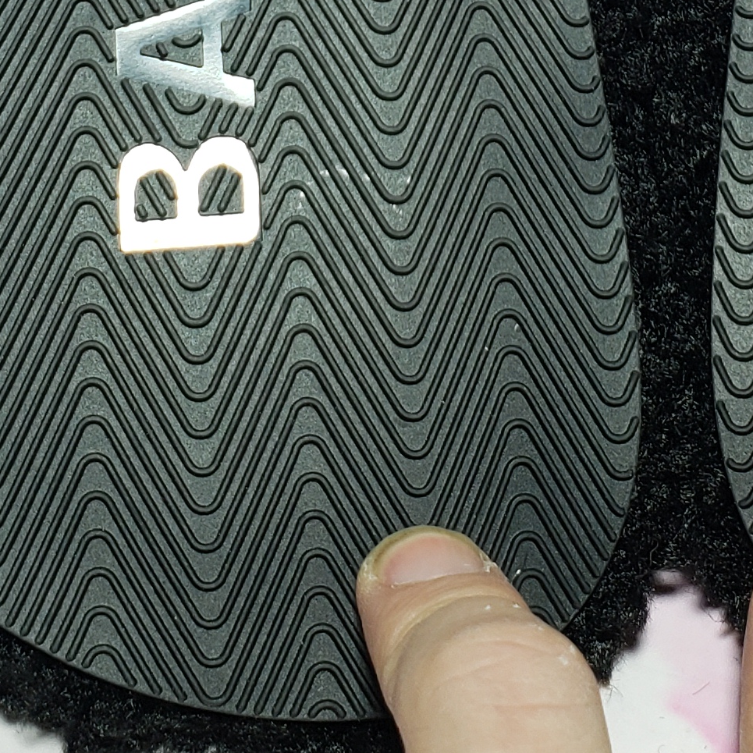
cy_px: -269
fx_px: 2363
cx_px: 445
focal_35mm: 96
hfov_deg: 18.1
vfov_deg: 16.9
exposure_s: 1/137
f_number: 2.4
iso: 50
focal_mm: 4.3
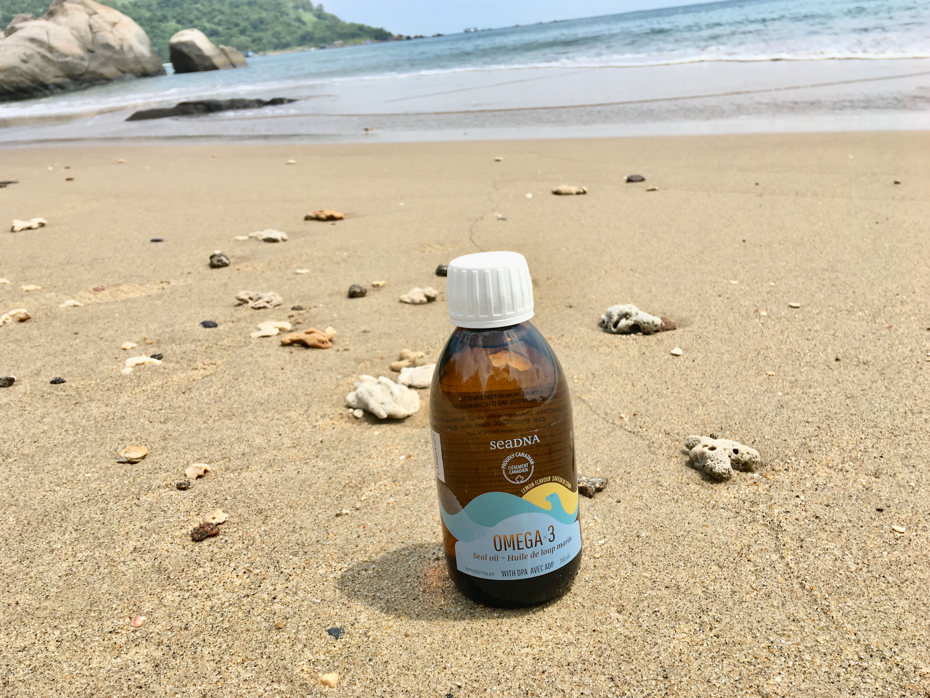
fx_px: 806
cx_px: 468
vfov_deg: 46.8
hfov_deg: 60.0
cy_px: 350
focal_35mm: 30
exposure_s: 1/1131
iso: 25
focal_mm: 4.15
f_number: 2.2
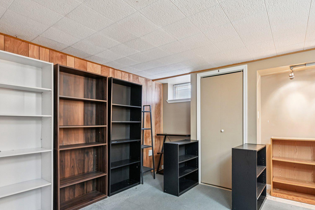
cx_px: 178
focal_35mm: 19
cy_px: 121
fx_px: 166
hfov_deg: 86.5
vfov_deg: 64.2
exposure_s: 1/1.67
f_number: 8
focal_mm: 14
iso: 400
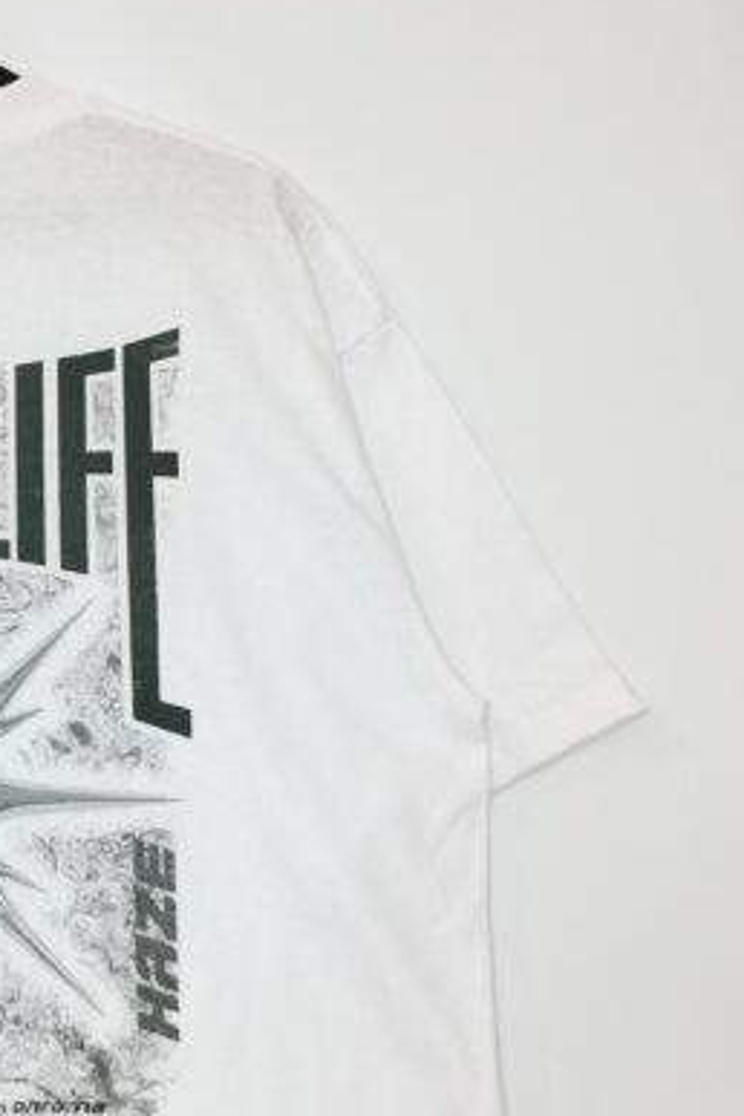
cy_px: 743
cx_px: -118
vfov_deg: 33.1
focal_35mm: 60
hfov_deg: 21.2
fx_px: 1860
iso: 100
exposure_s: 1/15
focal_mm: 4.27
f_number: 1.8
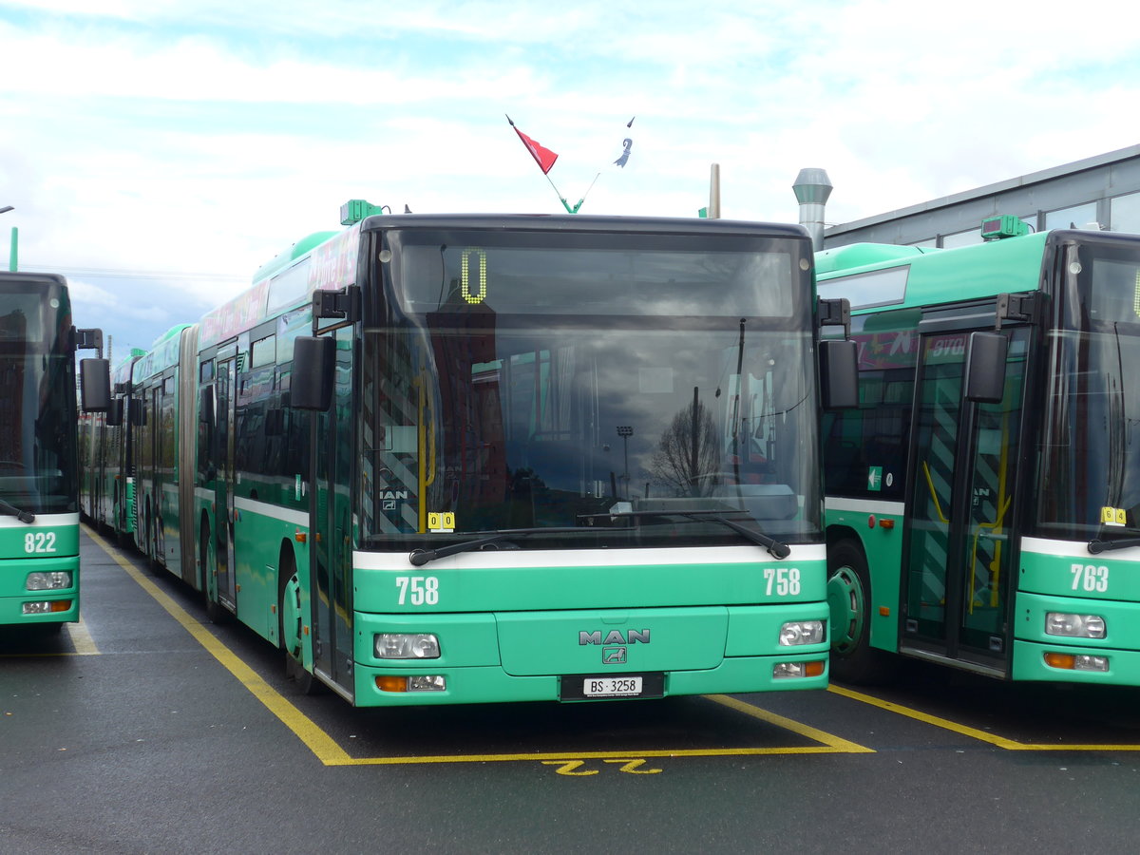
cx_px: 570
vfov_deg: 23.7
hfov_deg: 31.2
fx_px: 2042
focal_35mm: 62
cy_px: 428
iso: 80
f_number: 3.7
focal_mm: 12.7
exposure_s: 1/500
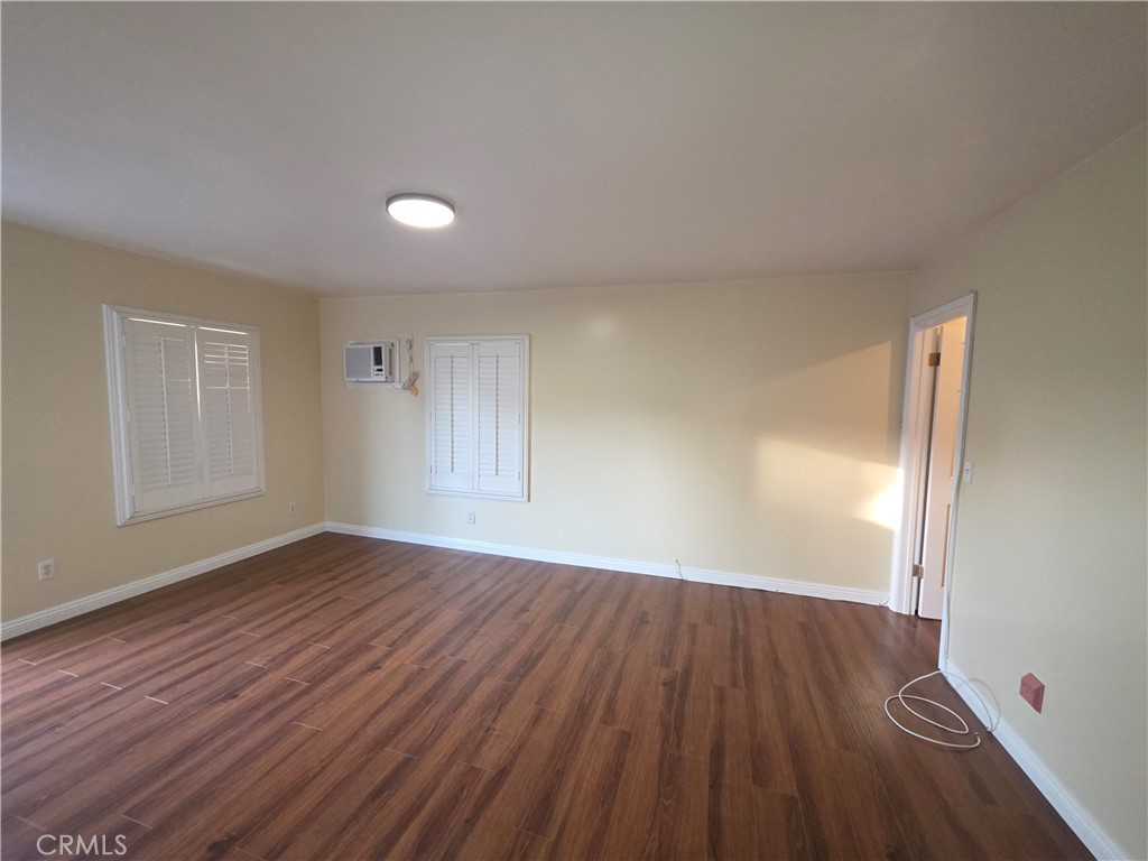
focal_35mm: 13
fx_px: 431
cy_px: 430
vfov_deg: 89.9
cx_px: 574
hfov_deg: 106.2
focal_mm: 2.2
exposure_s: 1/60
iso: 200
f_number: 1.9
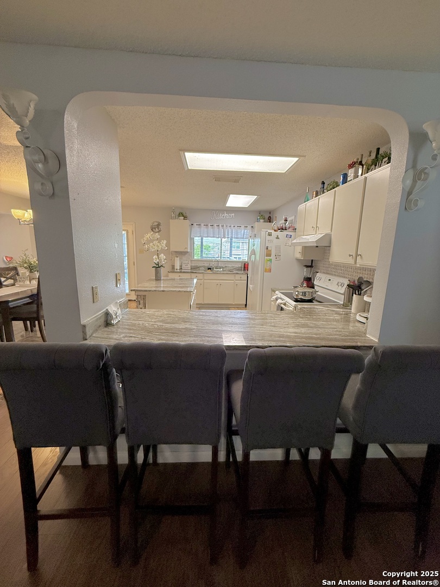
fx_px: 237
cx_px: 220
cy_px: 294
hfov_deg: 85.7
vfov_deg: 102.1
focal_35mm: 14
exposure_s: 1/120
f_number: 2.2
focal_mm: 2.22
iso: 250
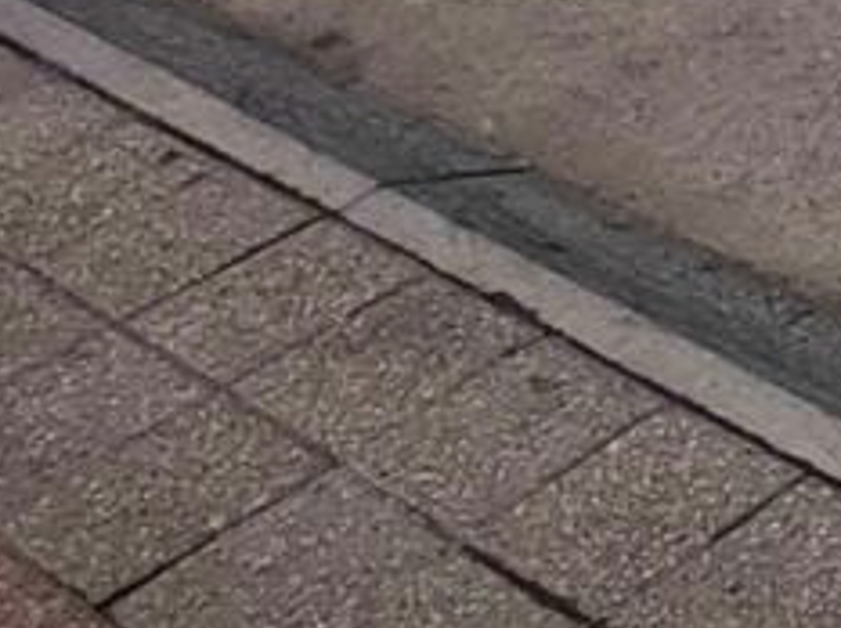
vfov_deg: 13.1
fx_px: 2377
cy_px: -621
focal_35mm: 98
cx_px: 1848
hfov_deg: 14.9
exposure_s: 1/60
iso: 640
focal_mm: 2.03
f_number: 1.8
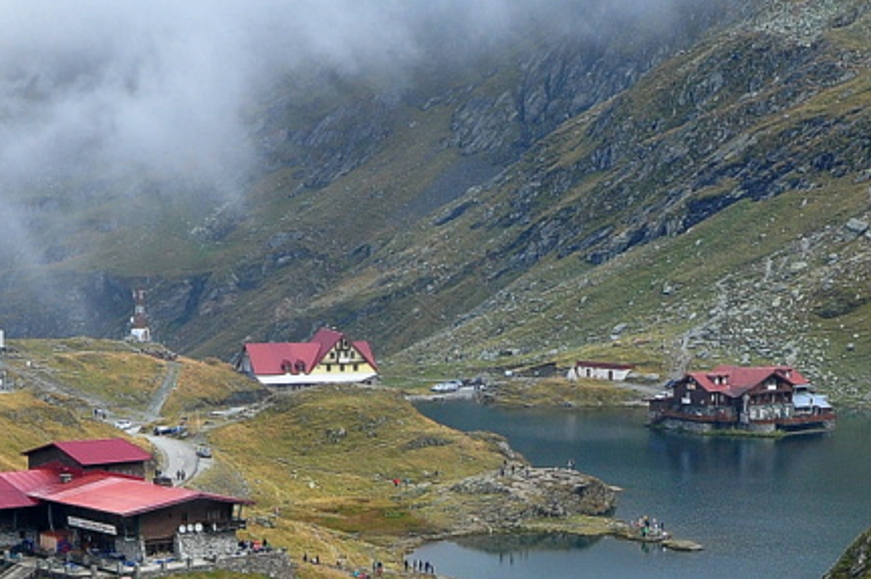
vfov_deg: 10.7
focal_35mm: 125
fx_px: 3021
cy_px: 792
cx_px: 593
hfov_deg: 16.4
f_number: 13
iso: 400
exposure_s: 1/200
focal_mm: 30
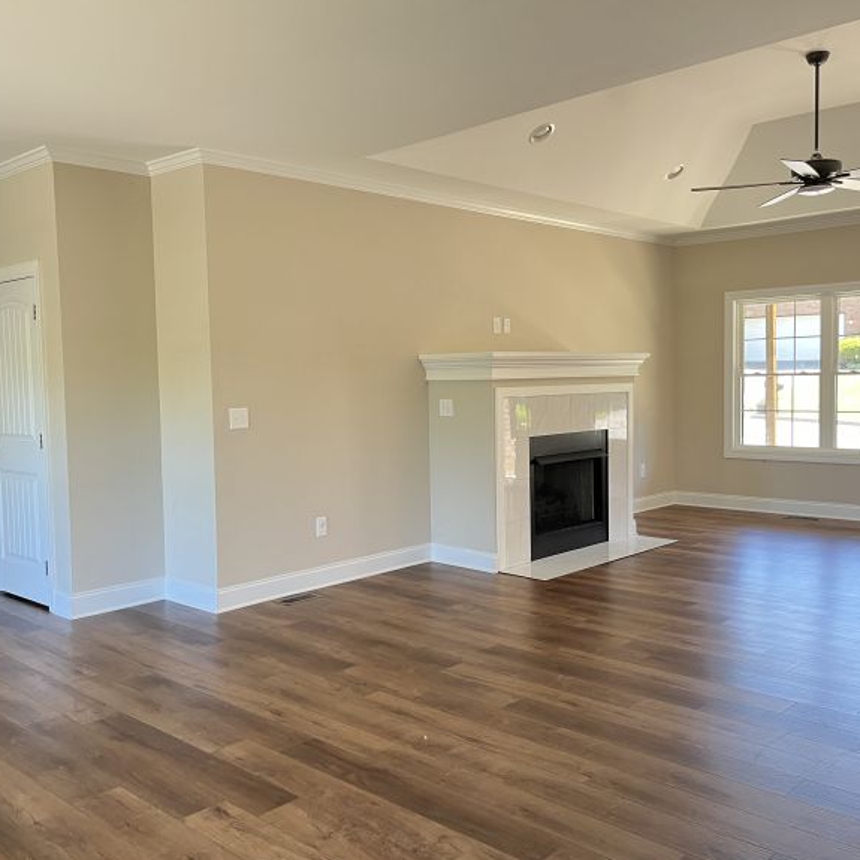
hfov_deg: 51.1
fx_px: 899
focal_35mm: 32
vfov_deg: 51.1
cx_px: 438
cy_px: 441
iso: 200
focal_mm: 5.1
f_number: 1.6
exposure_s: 1/60
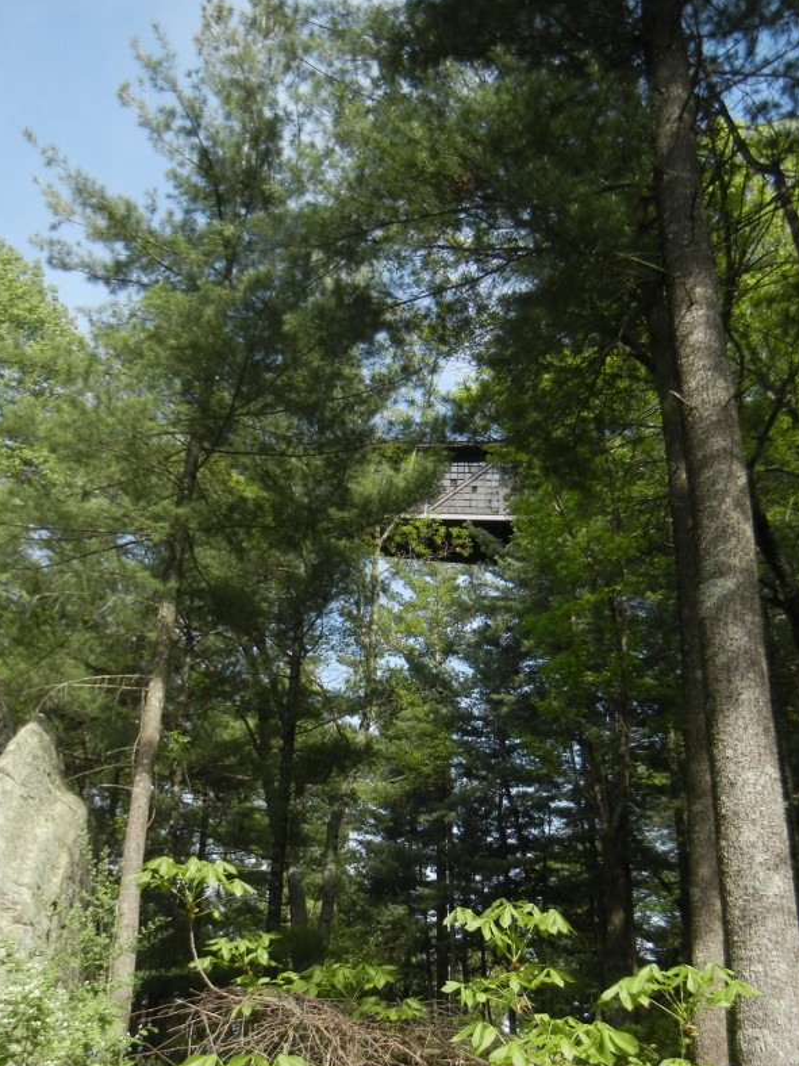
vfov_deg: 47.4
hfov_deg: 36.8
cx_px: 361
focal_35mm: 39
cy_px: 667
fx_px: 1200
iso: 160
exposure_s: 1/550
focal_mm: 5.4
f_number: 3.5
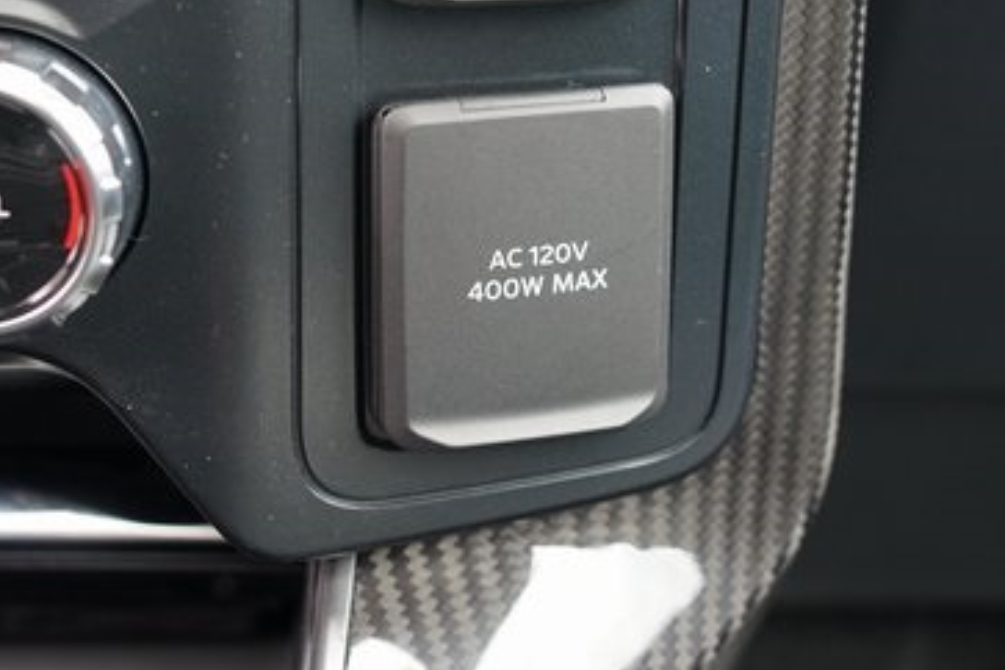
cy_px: 162
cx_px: 432
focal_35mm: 74
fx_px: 2066
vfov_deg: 18.3
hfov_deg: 27.3
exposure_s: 1/60
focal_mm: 42
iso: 800
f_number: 4
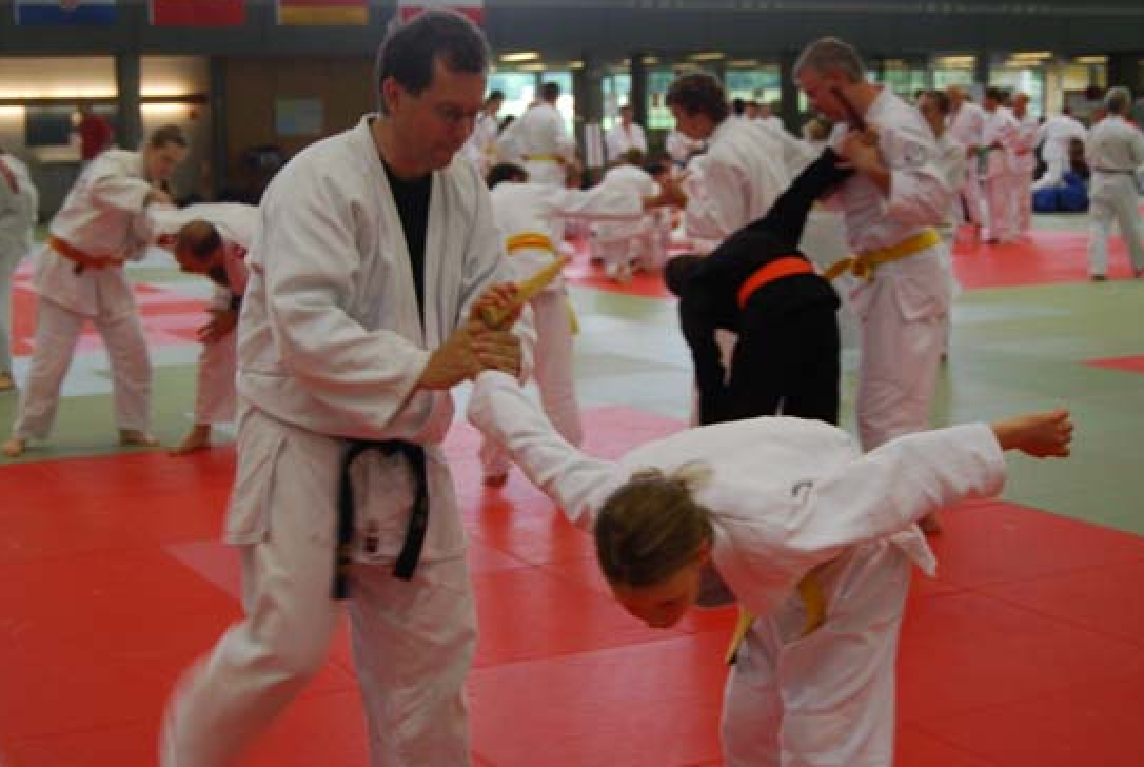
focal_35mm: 63
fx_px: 2005
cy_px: 381
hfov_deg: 31.8
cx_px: 556
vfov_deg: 21.7
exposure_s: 1/30
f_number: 4.8
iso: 250
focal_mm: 38
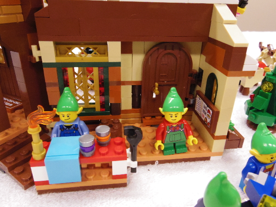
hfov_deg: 65.3
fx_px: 215
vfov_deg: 51.4
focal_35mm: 27
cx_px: 138
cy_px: 104
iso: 1250
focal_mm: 5
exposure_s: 1/50
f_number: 4.5
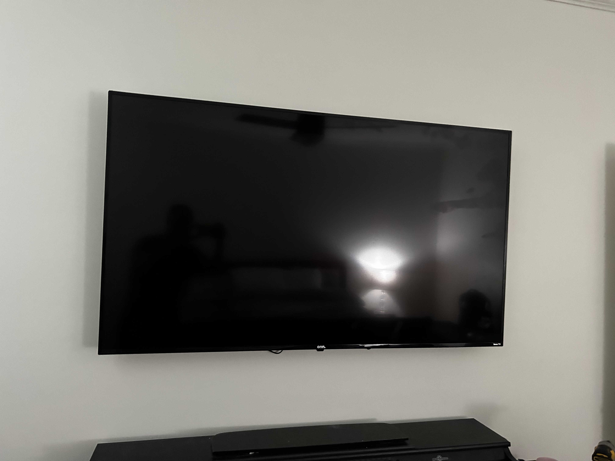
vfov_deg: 53.1
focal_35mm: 26
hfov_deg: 67.3
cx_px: 308
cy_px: 230
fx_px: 462
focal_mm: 5.7
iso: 640
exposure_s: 1/30
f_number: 1.5
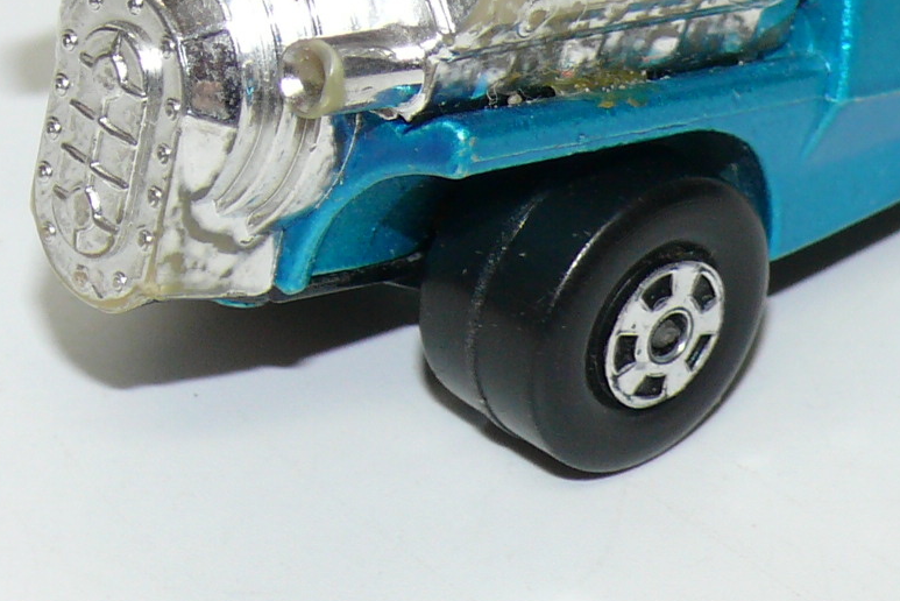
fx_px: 6027
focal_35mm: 241
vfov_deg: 5.7
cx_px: 665
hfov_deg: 8.5
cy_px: -62
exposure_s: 1/30
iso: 100
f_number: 4
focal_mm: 14.1
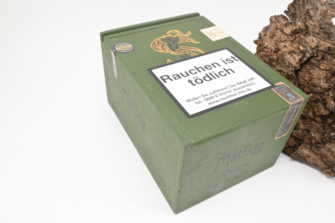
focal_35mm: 32
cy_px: 112
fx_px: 293
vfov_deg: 41.7
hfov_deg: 59.5
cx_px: 168
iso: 640
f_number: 22
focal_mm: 21
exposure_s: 1/15
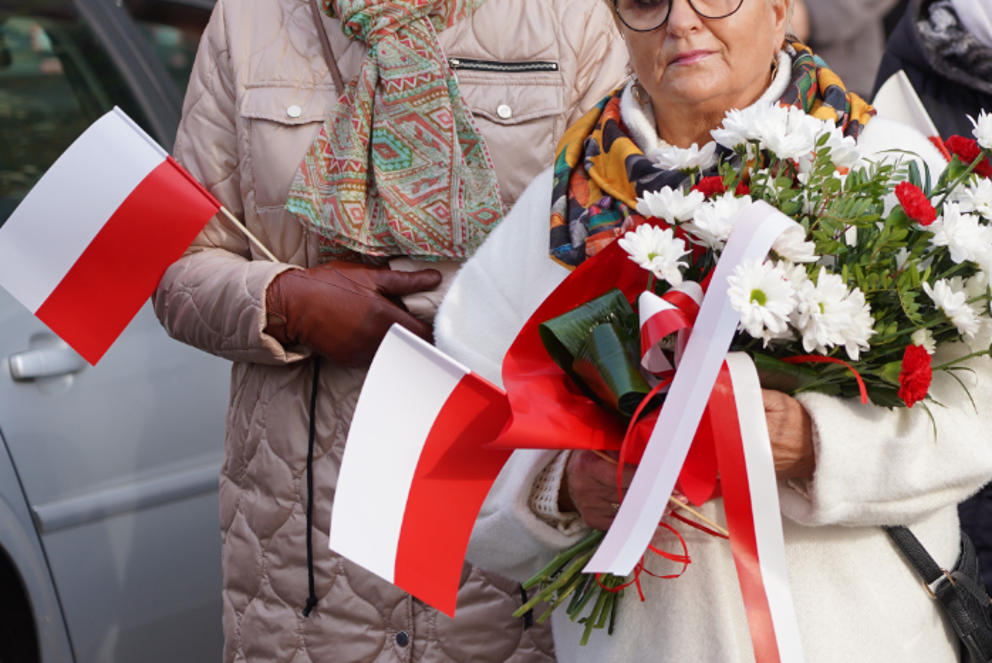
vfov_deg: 7.8
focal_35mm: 175
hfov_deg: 11.7
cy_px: 196
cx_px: 841
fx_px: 4824
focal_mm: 94
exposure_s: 1/200
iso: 100
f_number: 4
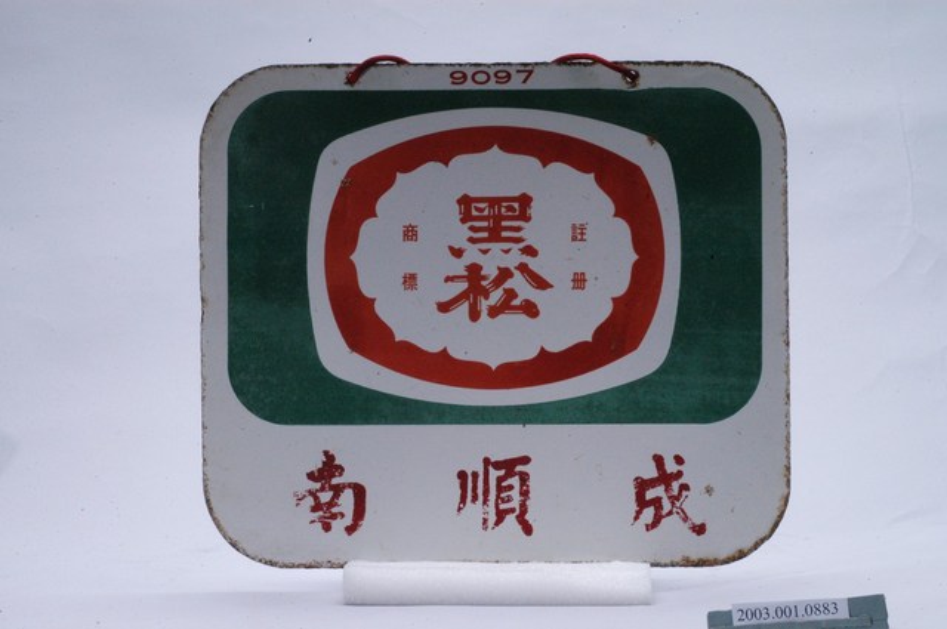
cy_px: 314
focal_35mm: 90
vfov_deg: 15.1
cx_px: 474
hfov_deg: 22.6
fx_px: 2364
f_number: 32
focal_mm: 60
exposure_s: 1/125
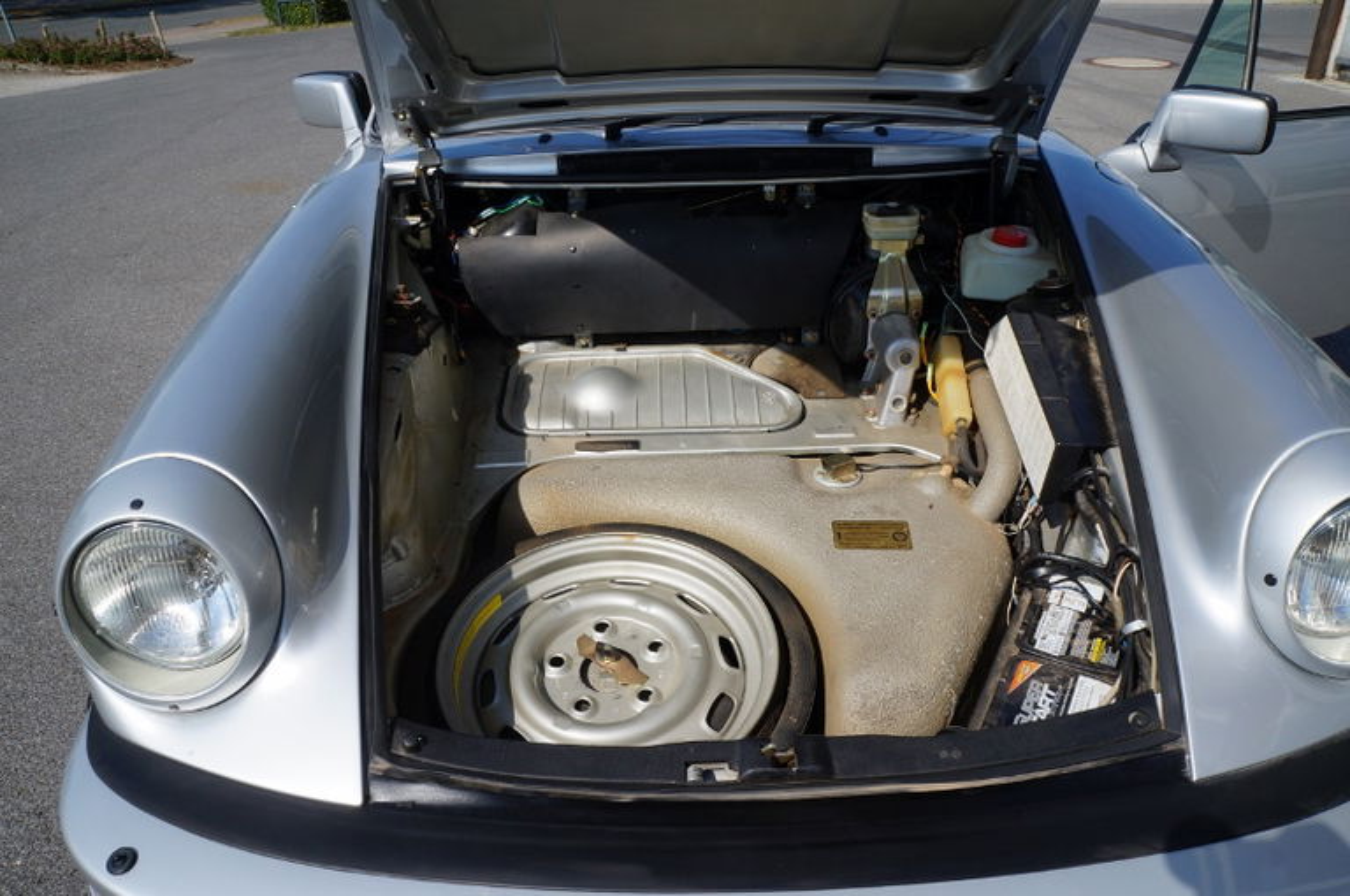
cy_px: 448
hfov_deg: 67.4
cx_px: 675
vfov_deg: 47.8
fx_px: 1011
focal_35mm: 27
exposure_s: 1/320
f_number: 13
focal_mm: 18
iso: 200
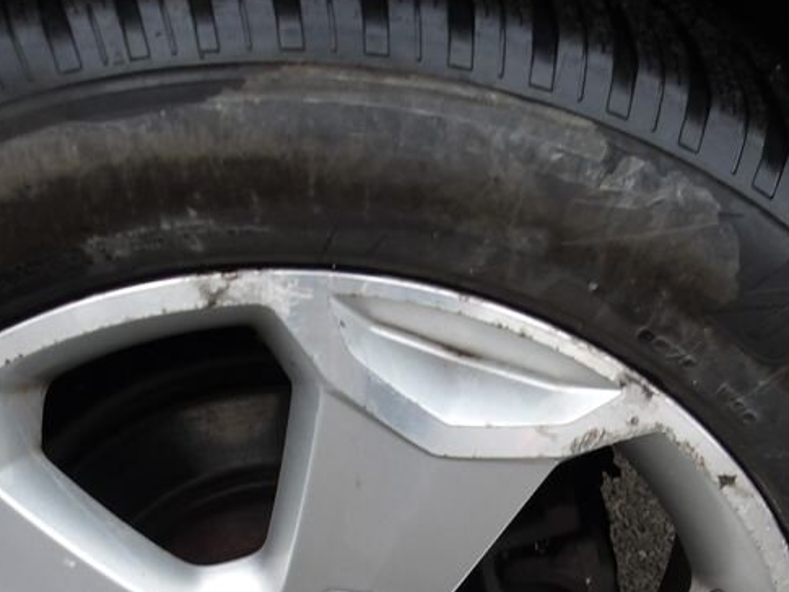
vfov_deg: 24.4
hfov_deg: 33.7
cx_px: 340
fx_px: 1300
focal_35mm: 57
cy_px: 602
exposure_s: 1/30
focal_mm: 4.9
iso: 113
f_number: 3
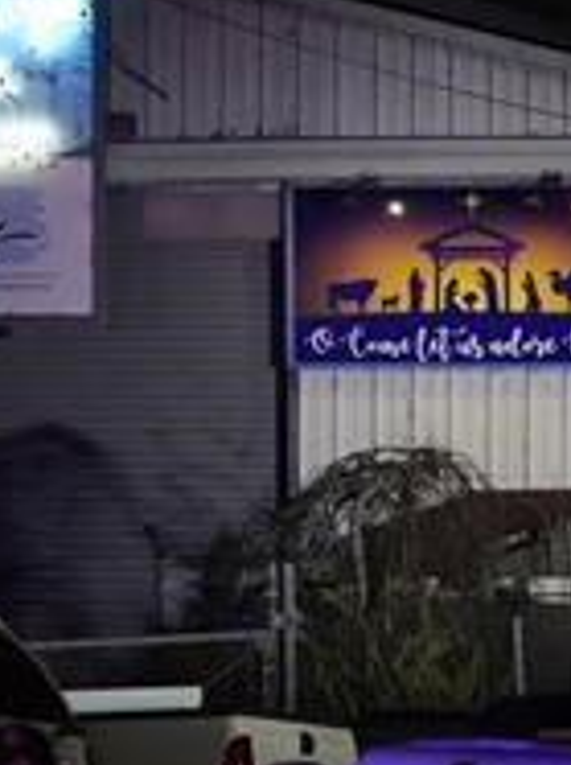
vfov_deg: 4.5
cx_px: 296
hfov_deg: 3.3
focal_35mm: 444
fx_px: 9788
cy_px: 500
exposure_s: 1/100
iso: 12800
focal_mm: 132
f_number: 5
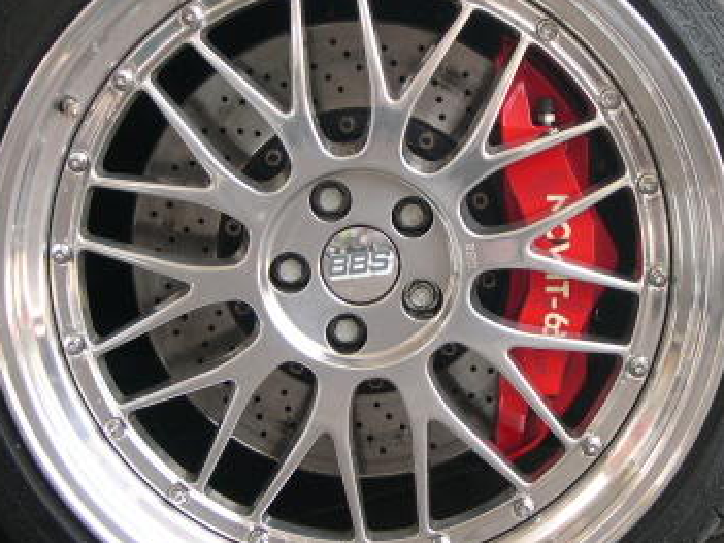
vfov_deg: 13.1
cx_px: 433
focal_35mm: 113
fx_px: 2363
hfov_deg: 17.4
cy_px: 225
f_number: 3.5
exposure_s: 1/77.9
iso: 100
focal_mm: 13.2
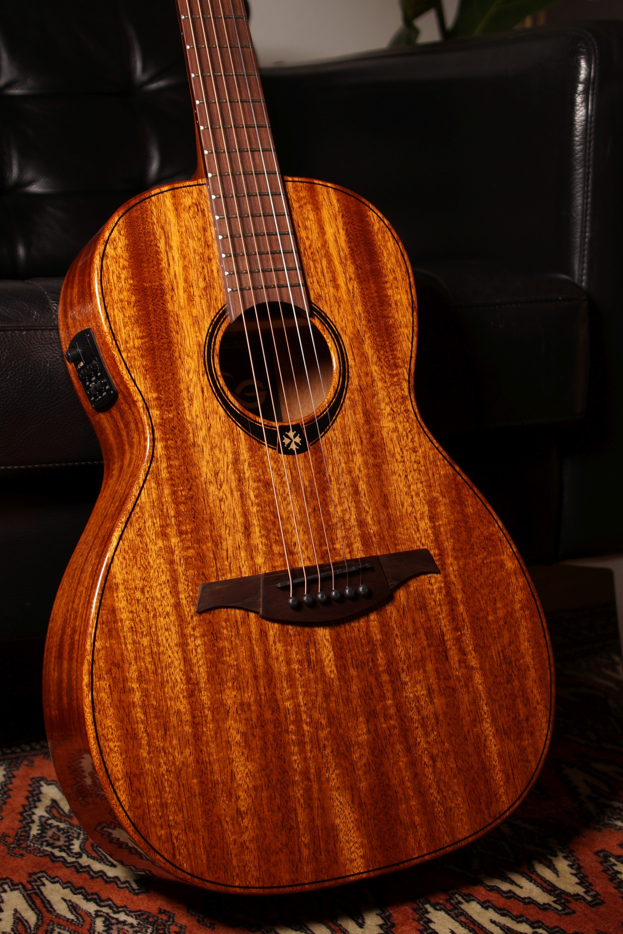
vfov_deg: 37.9
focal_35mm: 52
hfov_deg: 25.8
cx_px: 312
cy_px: 467
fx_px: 1363
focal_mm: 35
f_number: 5
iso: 100
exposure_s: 1/13
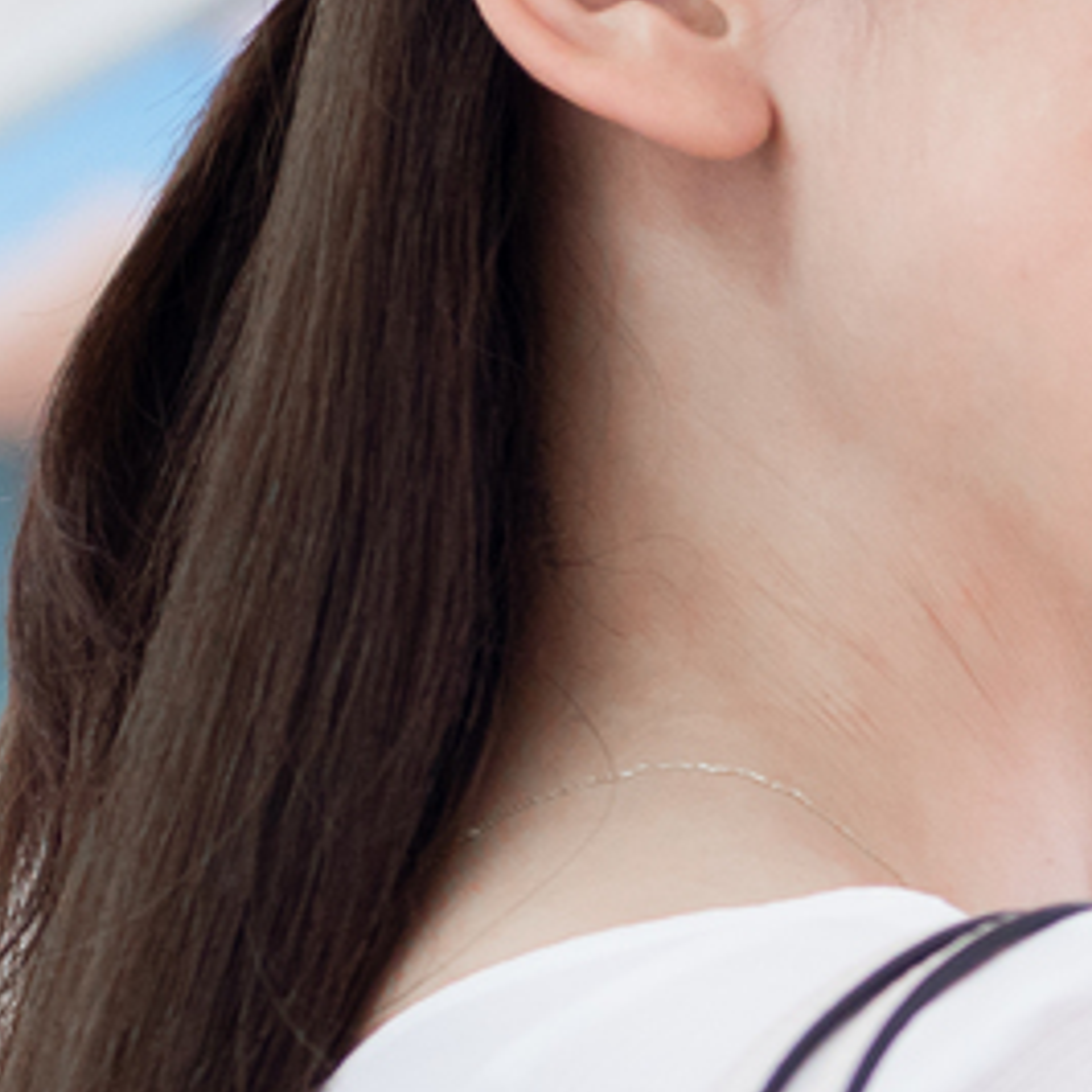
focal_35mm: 319
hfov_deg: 5.2
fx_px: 11385
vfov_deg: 5.5
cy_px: 1113
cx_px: 3120
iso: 640
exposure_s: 1/200
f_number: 3.5
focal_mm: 50
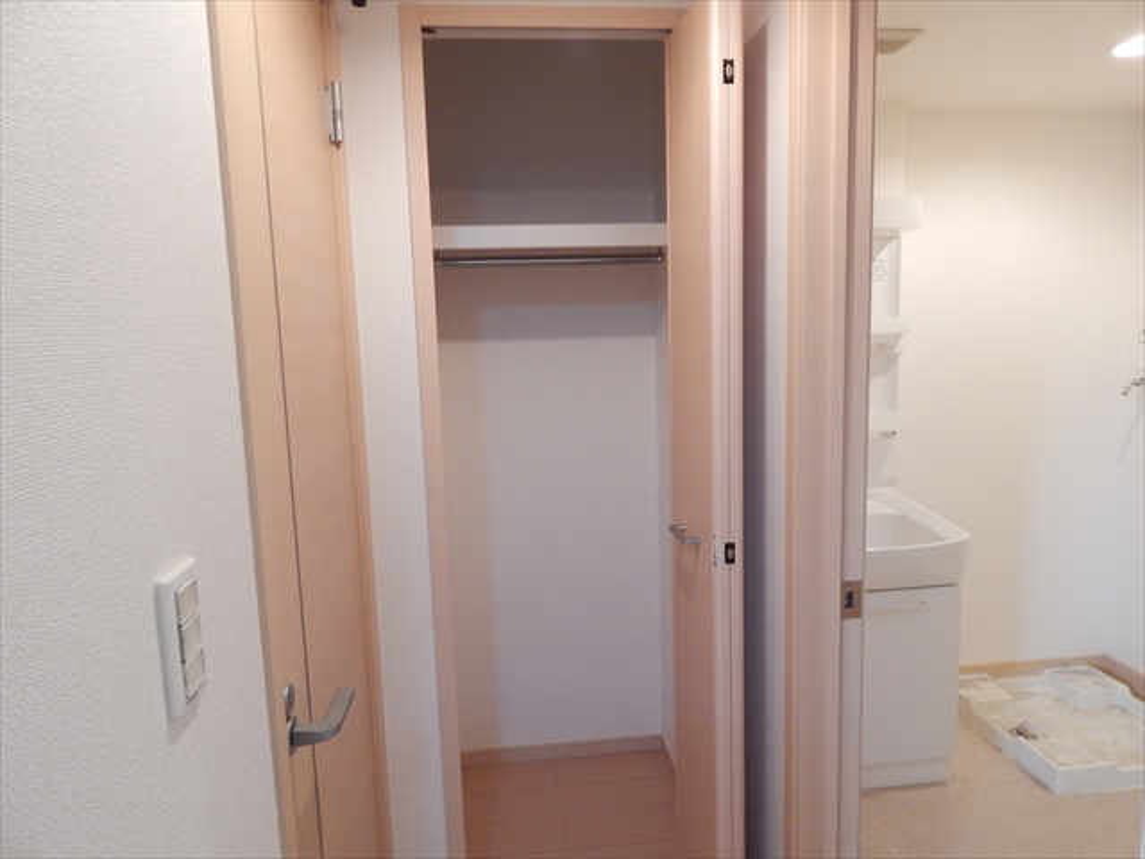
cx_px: 572
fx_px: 761
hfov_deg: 73.9
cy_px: 430
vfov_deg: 58.9
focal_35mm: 23
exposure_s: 1/25
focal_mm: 4
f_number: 3
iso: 400
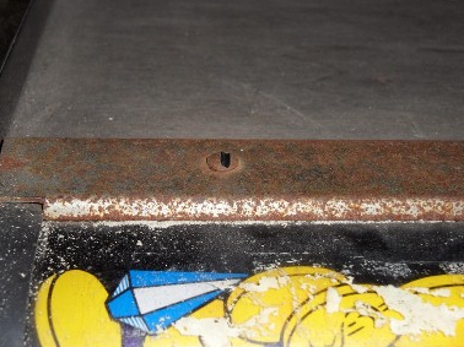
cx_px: 223
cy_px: 172
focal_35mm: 70
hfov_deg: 27.8
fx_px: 938
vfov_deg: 21.0
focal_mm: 10.6
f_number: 11.3
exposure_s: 1/60
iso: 100
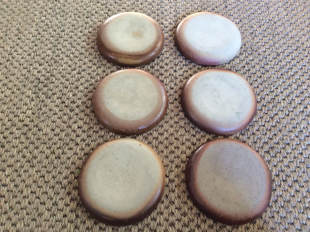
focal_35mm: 32
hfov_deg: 56.9
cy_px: 116
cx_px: 155
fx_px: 286
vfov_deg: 44.1
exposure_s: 1/25
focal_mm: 3.3
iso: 100
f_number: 2.4
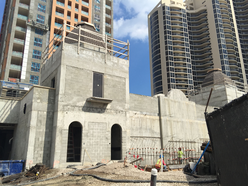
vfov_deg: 48.2
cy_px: 93
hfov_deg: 61.7
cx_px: 124
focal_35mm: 29
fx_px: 208
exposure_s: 1/2475
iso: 32
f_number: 2.2
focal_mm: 4.15
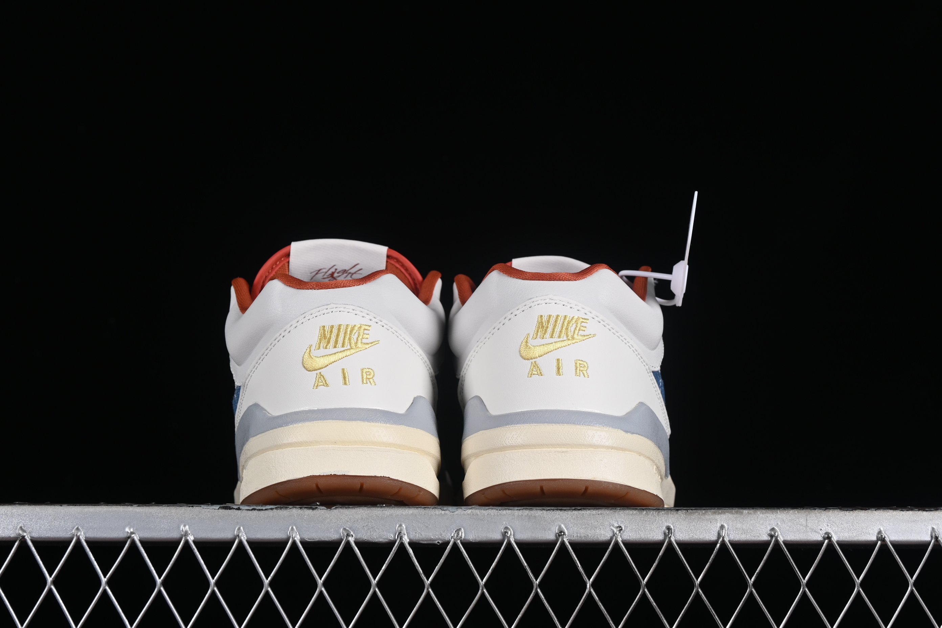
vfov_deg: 18.2
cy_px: 314
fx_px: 1962
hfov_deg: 27.0
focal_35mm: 75
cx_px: 471
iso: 160
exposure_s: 1/80
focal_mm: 50
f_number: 8
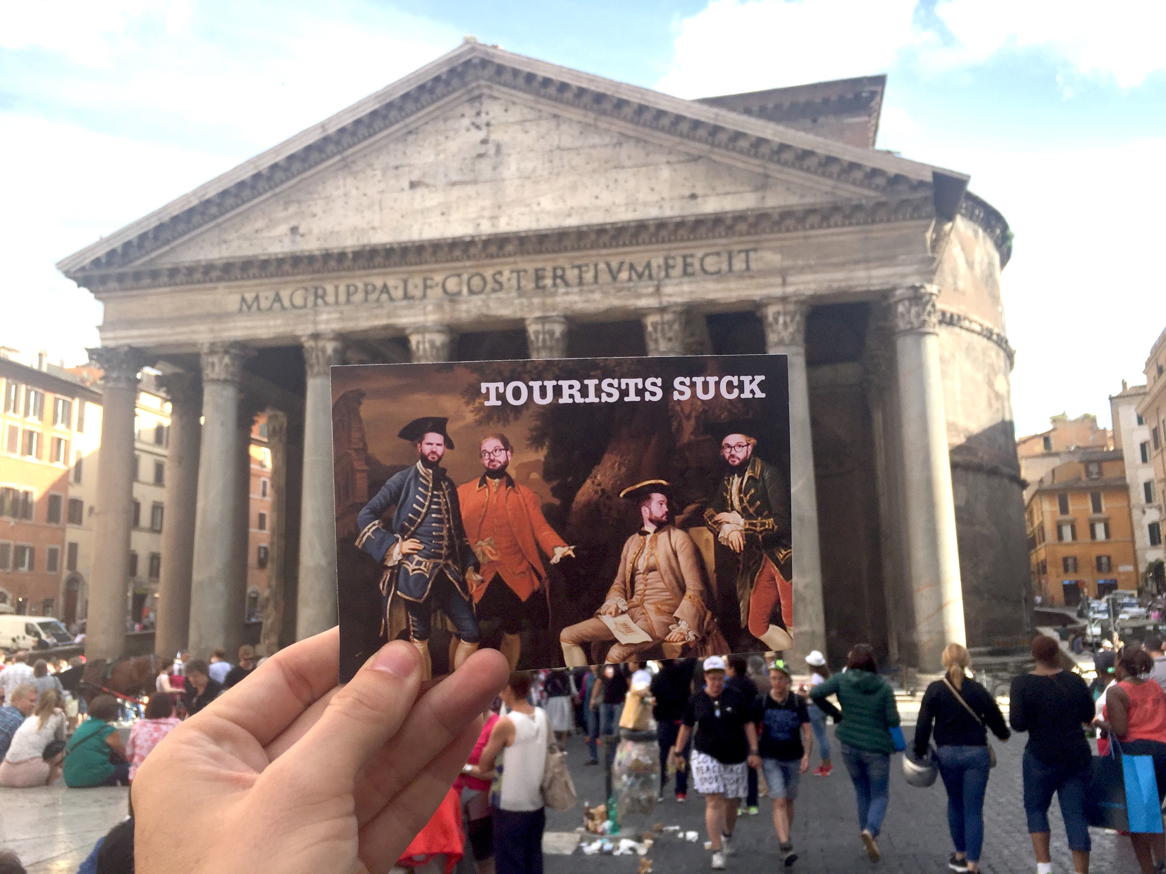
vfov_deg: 48.2
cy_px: 437
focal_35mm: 29
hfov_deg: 61.7
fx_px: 977
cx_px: 583
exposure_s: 1/1068
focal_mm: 4.15
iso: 32
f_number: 2.2
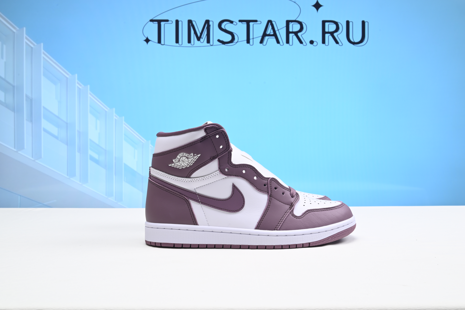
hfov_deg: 53.1
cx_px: 232
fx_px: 465
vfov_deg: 36.9
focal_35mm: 36
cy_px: 155
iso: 100
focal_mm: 36
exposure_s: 1/2
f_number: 16
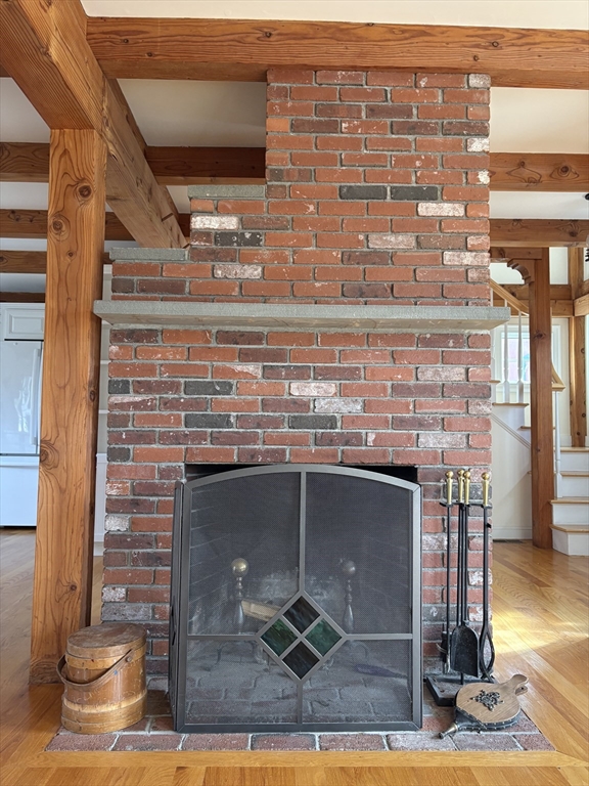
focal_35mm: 26
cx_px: 294
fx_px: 590
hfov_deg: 53.1
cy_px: 393
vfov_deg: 67.3
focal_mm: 5.96
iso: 160
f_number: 1.6
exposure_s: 1/60
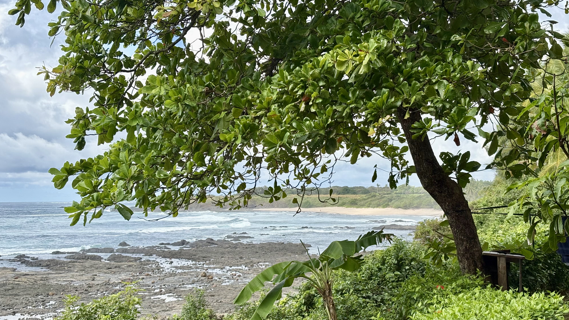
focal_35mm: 57
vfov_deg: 21.1
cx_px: 283
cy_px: 189
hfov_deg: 36.6
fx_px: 860
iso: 32
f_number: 1.6
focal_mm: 5.96
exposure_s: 1/2364
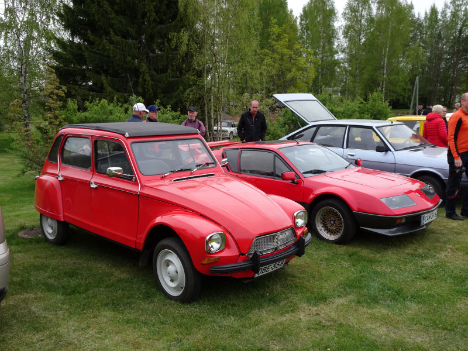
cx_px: 234
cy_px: 176
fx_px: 460
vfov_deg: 41.8
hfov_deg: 54.0
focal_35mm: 34
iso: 80
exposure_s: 1/320
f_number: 4
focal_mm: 5.79
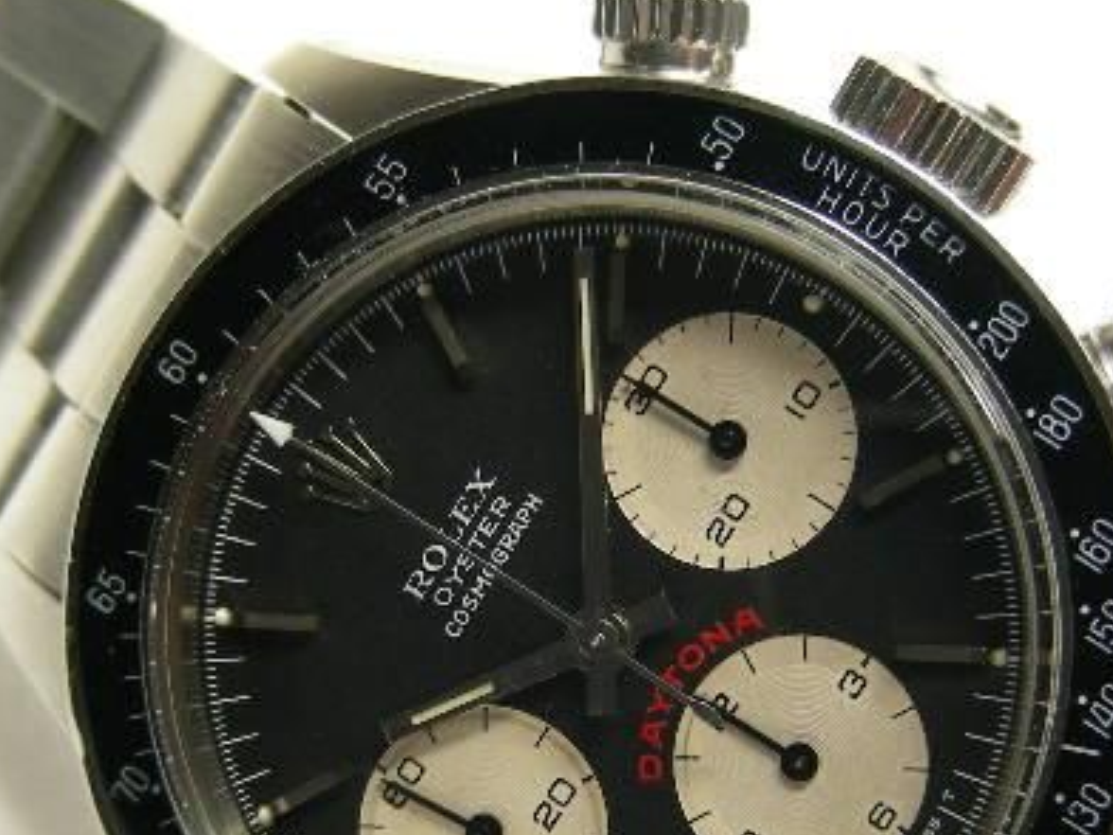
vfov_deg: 11.5
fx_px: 4148
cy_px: 574
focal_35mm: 129
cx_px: 647
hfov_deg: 15.3
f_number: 3.5
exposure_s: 1/28.3
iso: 50
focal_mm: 13.2
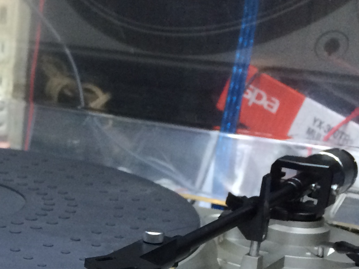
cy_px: 348
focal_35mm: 92
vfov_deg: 15.3
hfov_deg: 20.2
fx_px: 954
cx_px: -45
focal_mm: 4.15
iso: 160
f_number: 2.2
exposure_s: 1/33
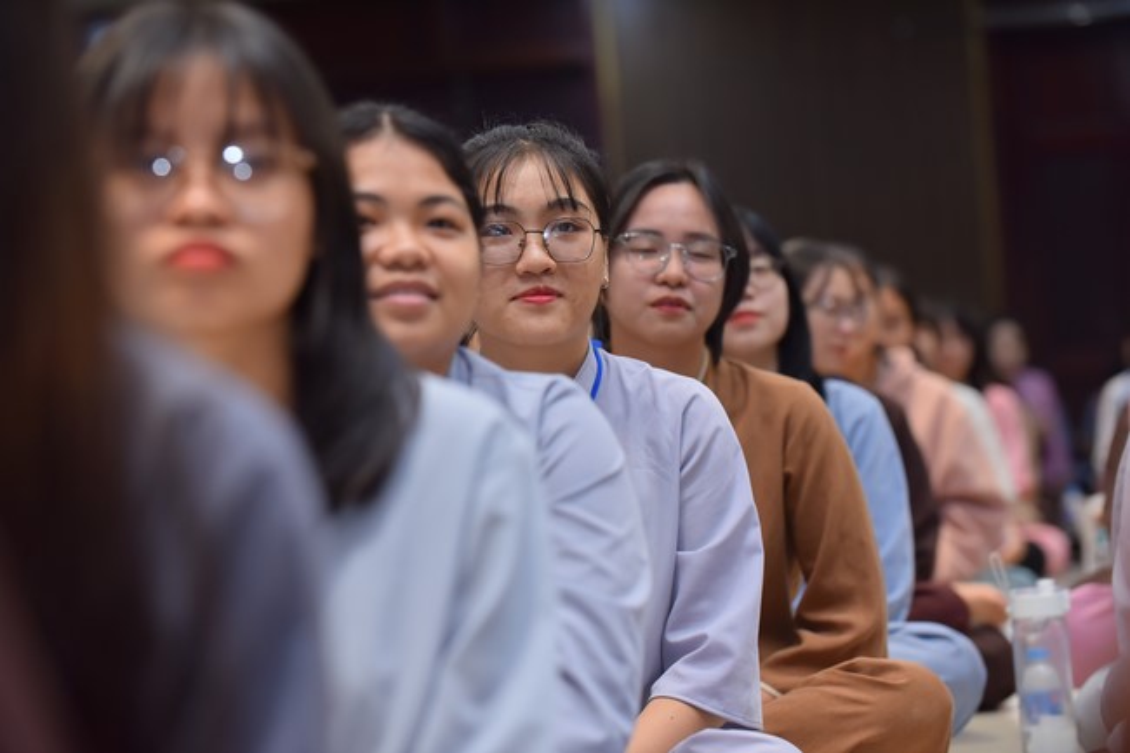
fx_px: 3640
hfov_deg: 17.6
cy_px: 376
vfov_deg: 11.8
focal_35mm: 116
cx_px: 565
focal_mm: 116
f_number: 4
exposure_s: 1/125
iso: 800
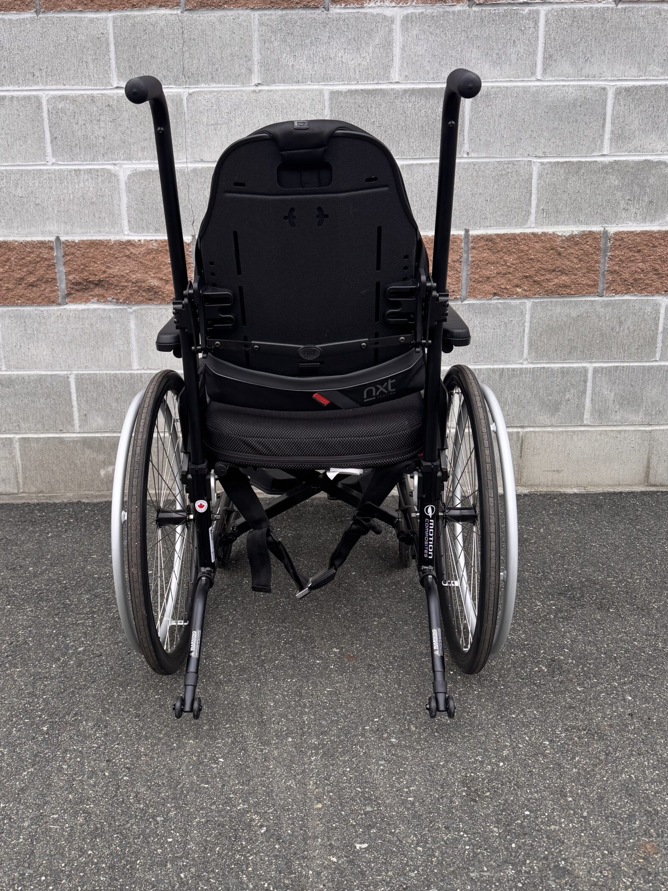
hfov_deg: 48.2
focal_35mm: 29
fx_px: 746
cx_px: 305
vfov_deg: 61.7
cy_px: 440
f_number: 1.78
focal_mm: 6.76
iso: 100
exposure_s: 1/121
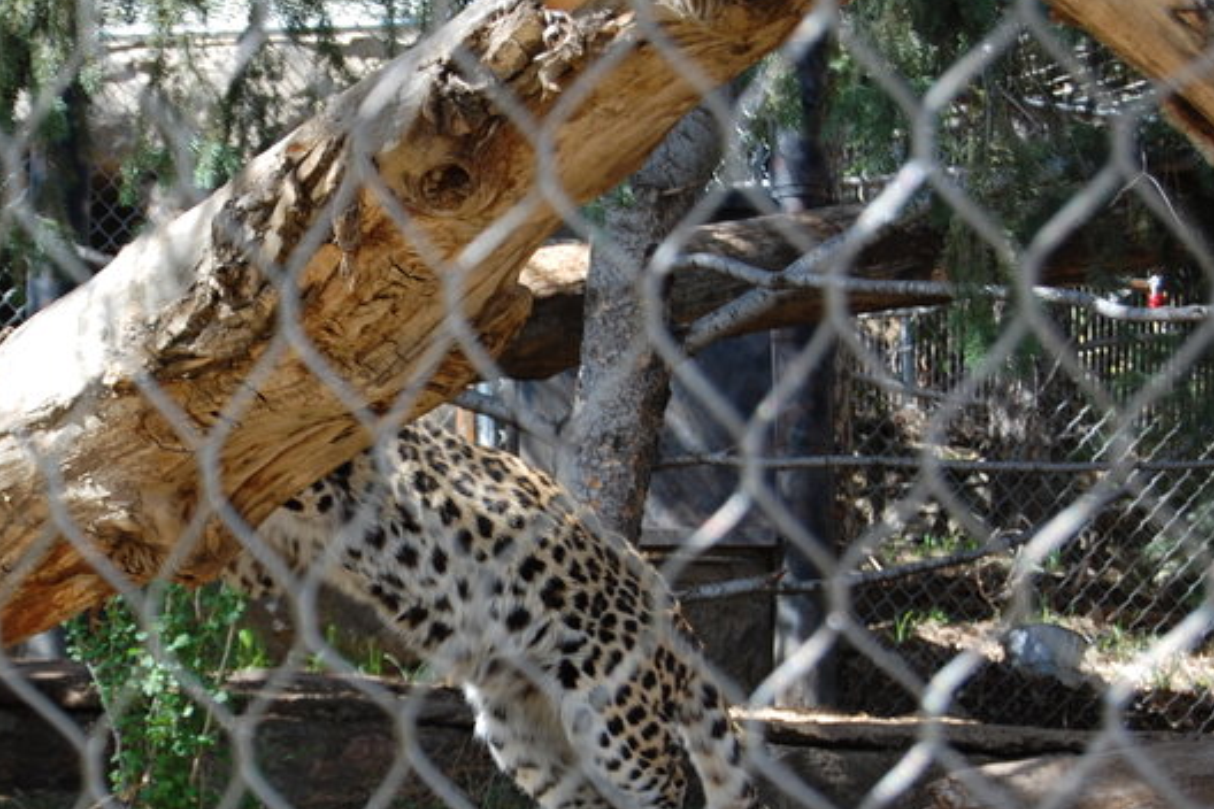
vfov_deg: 11.6
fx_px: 3979
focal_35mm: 118
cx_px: 343
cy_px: 506
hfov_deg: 17.3
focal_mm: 52
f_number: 5.6
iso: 220
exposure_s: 1/125
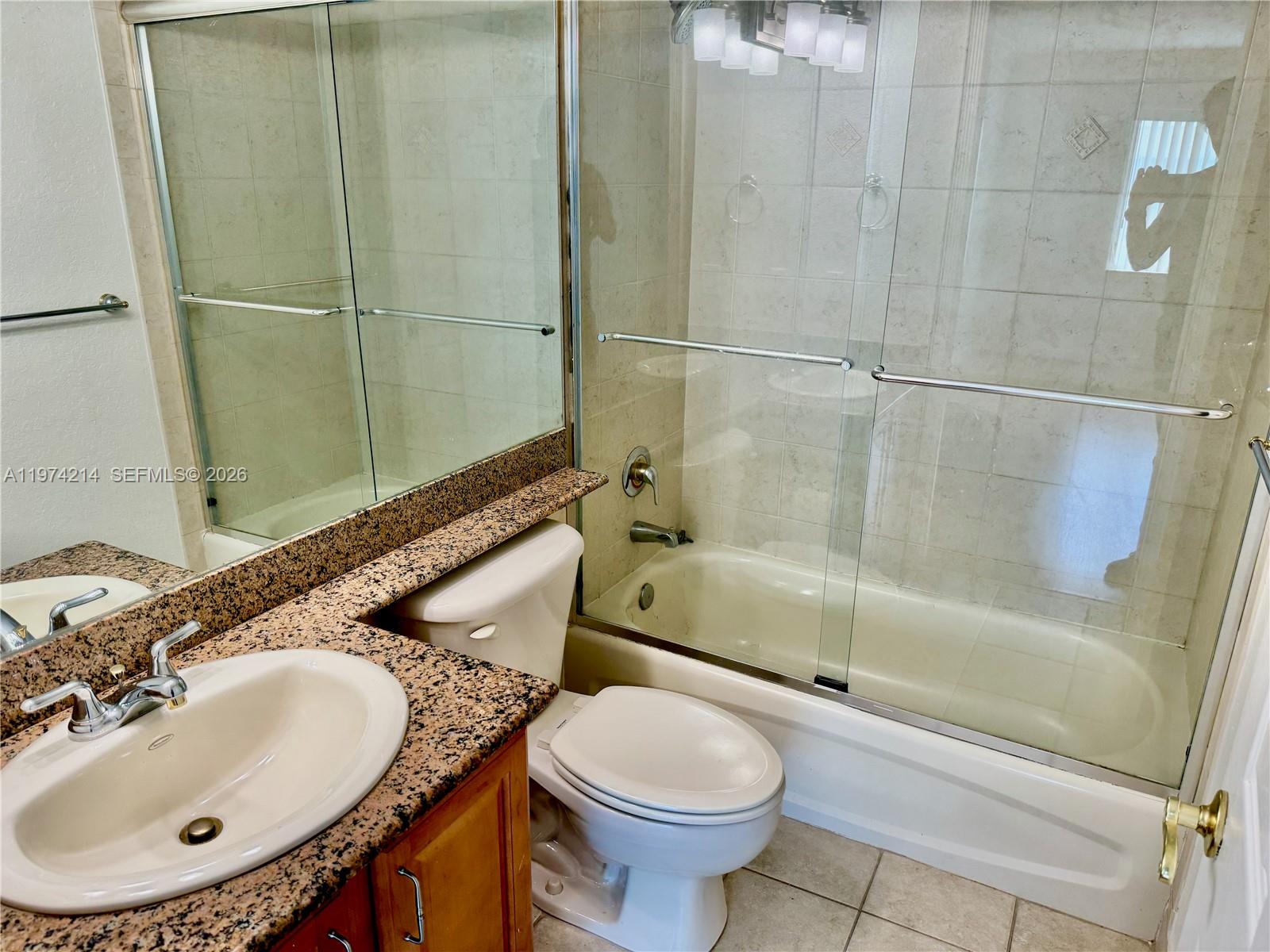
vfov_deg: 56.8
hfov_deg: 71.6
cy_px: 476
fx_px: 881
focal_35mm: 24
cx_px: 635
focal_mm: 6.86
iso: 125
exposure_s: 1/120
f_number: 1.78
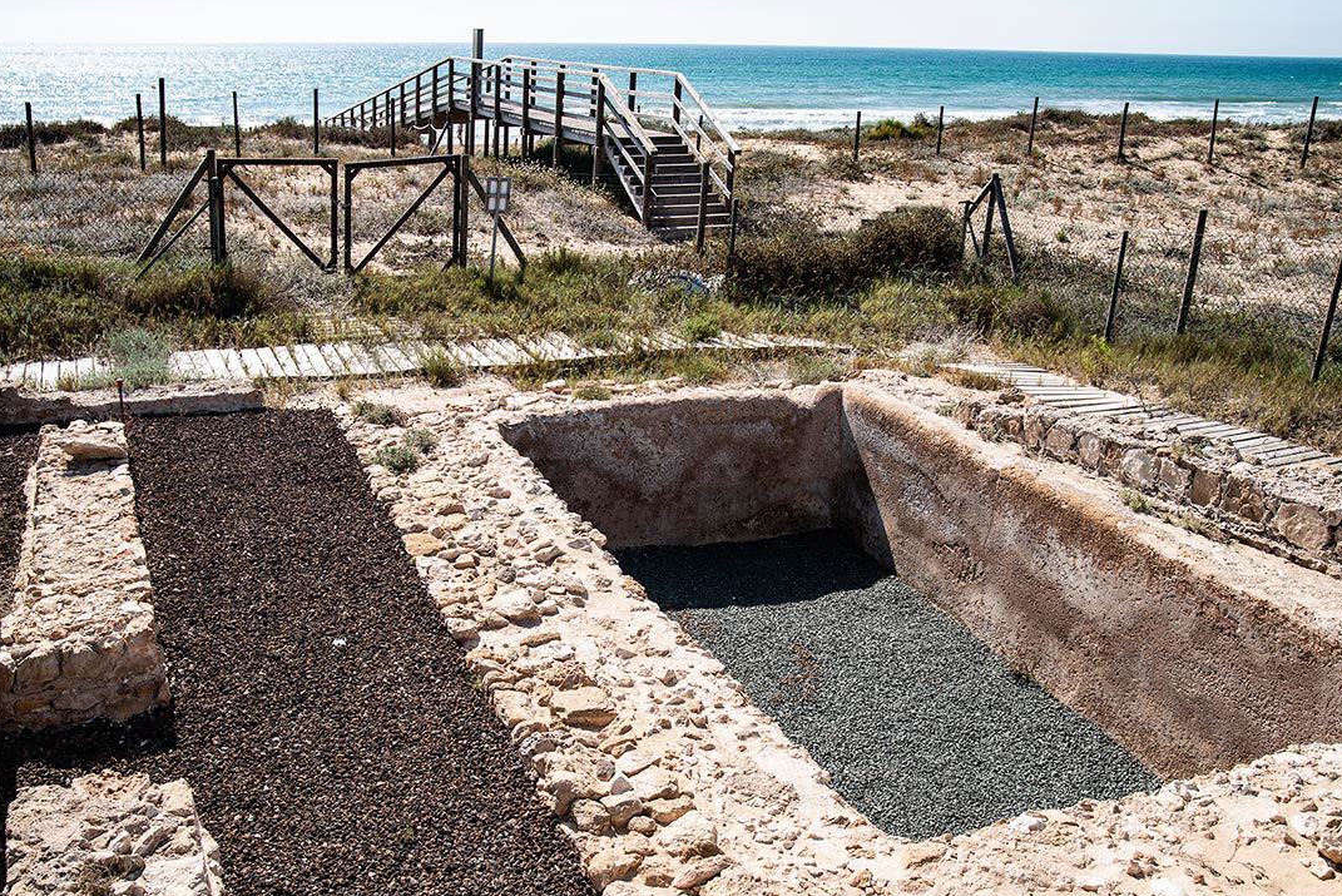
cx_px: 687
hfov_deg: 35.6
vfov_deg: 24.2
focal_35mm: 56
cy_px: 498
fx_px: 2088
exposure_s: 1/250
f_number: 11
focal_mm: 50
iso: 200
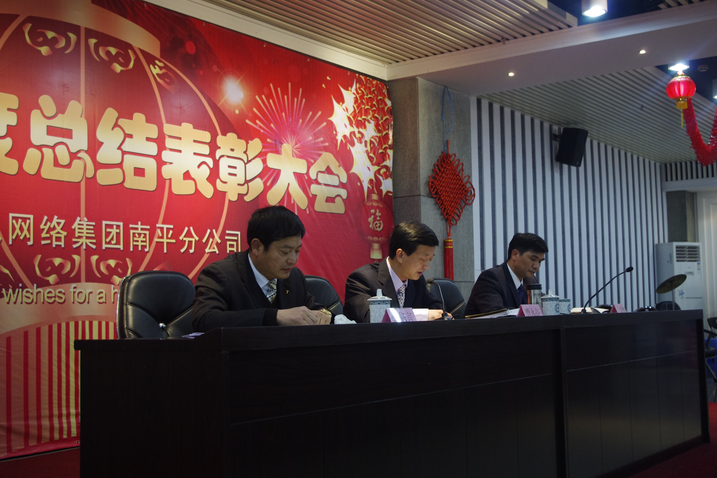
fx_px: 916
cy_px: 239
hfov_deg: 42.7
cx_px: 358
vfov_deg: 29.2
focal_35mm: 46
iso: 800
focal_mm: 30.63
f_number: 4
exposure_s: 1/40
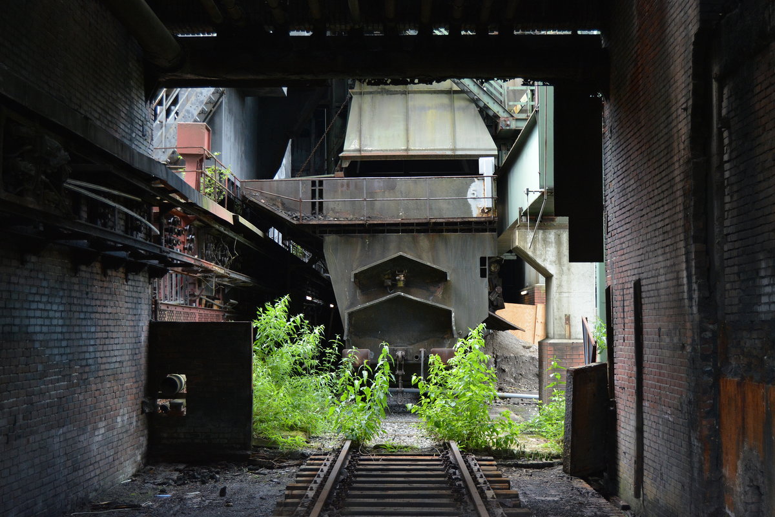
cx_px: 388
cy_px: 258
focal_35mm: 57
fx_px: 1227
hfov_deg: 35.1
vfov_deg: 23.8
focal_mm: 38
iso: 1250
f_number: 4.8
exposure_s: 1/250
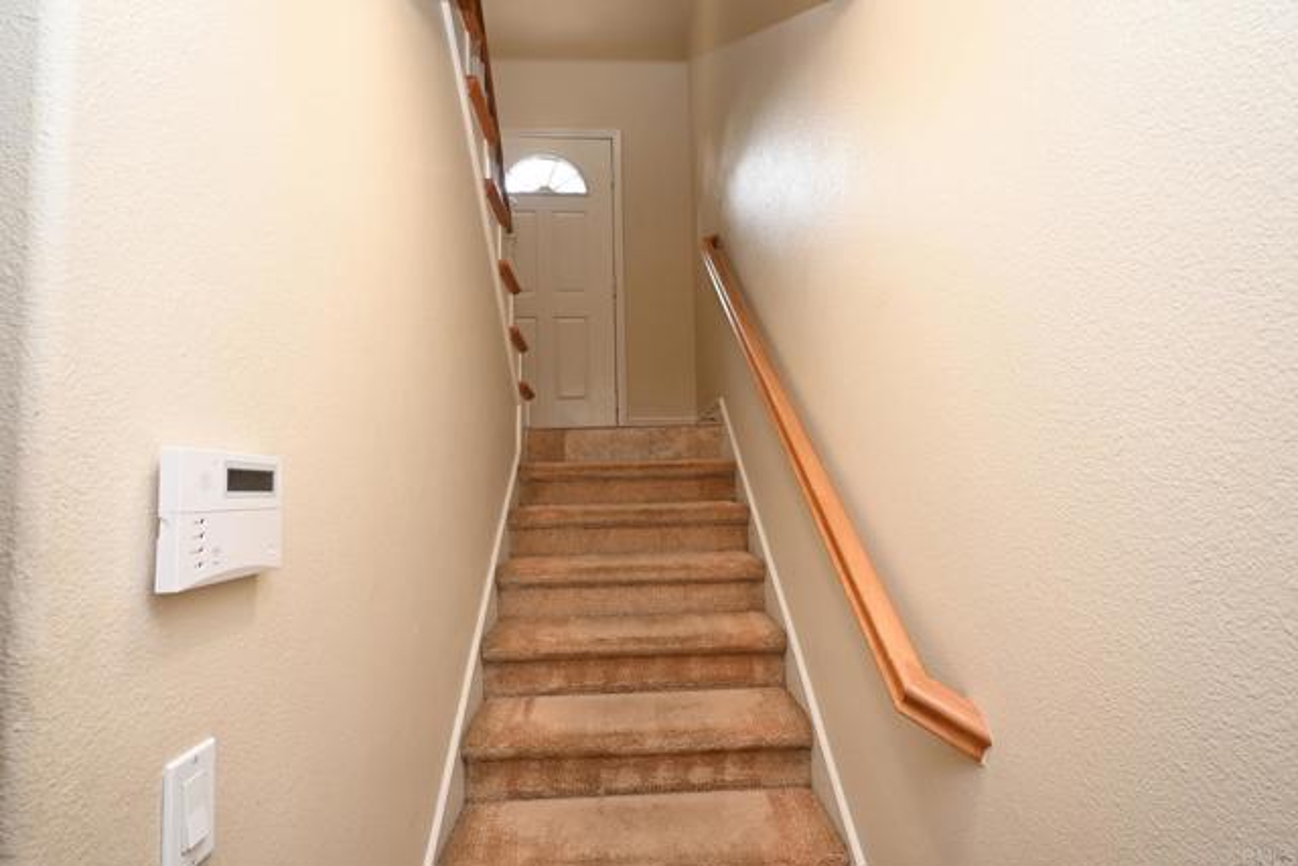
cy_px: 433
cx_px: 649
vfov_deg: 67.4
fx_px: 649
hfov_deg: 90.0
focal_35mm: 18
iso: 1100
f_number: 5.6
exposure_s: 1/60
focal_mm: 12
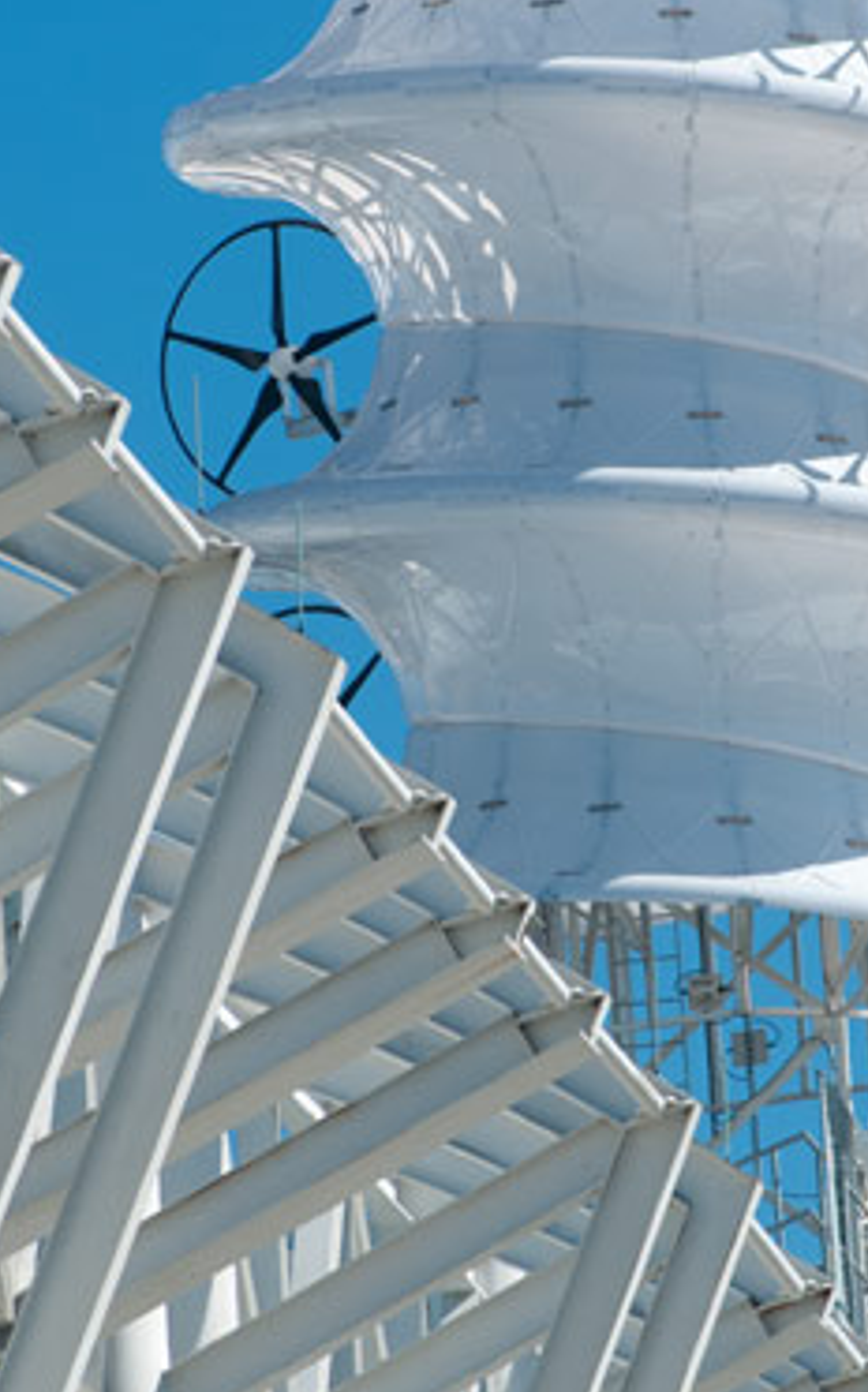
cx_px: 612
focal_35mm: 243
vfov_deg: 8.6
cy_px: 539
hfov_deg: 5.4
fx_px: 9212
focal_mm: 102
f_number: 1.6
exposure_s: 1/400
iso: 200
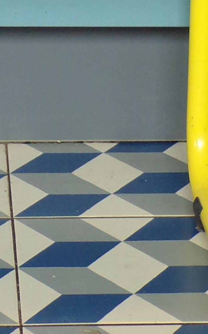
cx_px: -12
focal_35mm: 168
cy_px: -124
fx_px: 1525
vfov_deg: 12.0
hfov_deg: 7.8
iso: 151
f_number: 3.3
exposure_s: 1/34
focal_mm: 6.6
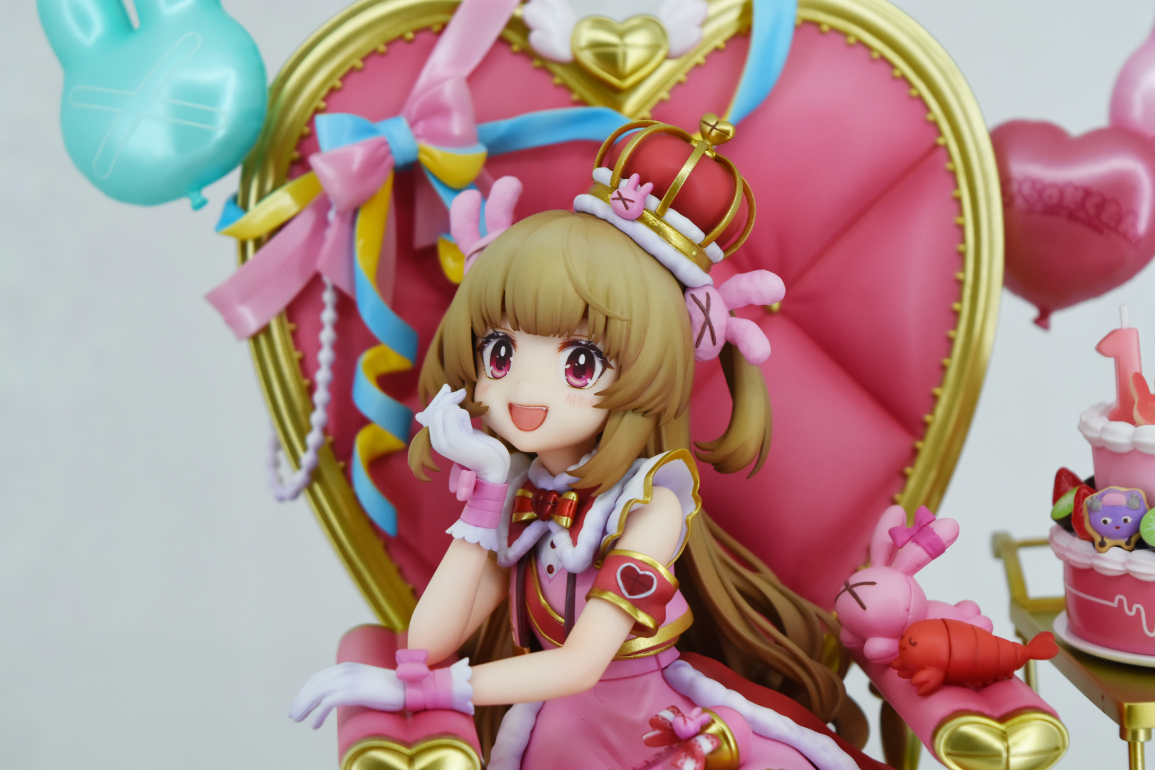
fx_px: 2647
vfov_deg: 16.6
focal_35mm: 82
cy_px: 385
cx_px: 578
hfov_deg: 24.6
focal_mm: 55
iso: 640
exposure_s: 1/400
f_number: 8
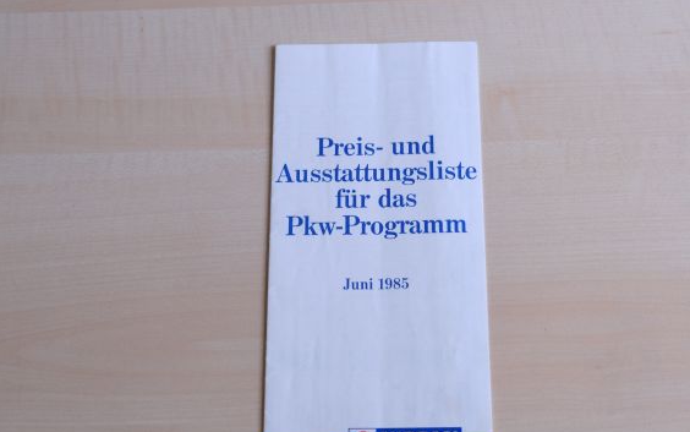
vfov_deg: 24.9
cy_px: 251
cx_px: 358
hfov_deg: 38.8
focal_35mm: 52
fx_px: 978
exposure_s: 1/60
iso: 320
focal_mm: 26.5
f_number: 3.2
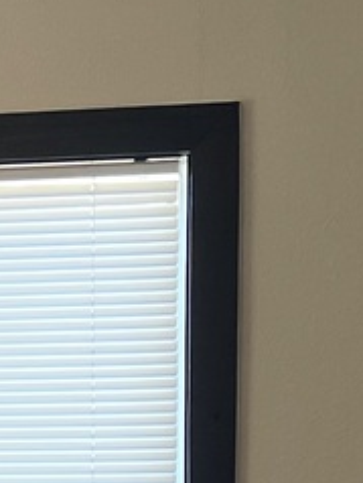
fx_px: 2191
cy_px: 749
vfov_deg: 11.9
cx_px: -122
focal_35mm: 157
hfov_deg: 9.3
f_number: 1.5
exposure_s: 1/60
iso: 80
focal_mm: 5.7
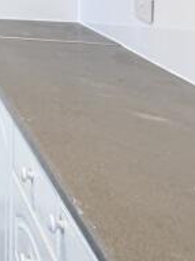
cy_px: -67
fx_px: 564
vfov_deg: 23.4
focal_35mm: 75
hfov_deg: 12.6
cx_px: -331
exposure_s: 1/100
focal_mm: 2.22
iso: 160
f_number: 2.2
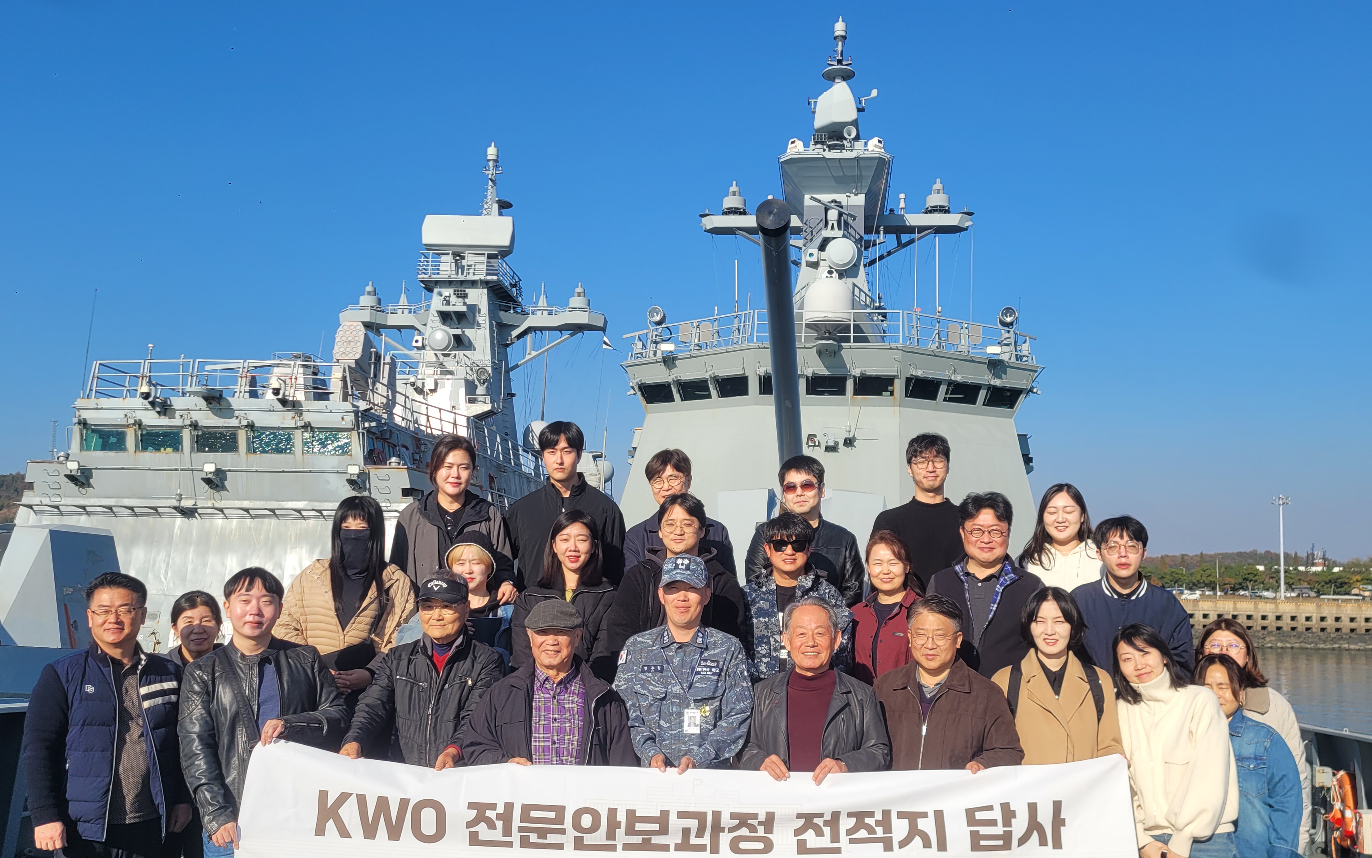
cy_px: 544
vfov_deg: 38.1
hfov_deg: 58.1
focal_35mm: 33
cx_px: 707
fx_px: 1234
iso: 40
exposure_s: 1/2937
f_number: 1.8
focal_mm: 5.4
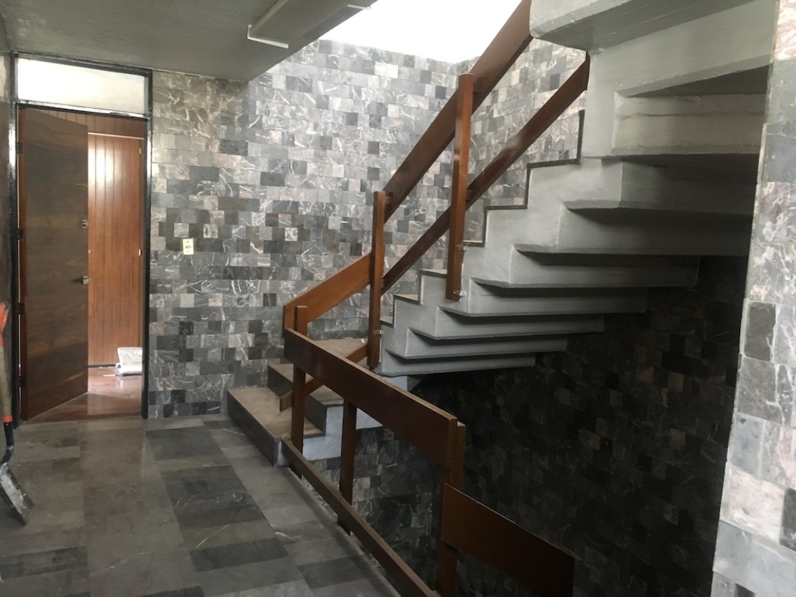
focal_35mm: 29
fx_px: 667
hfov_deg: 61.6
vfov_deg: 48.2
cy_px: 298
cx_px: 398
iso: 200
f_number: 2.2
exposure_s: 1/24
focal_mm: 4.15
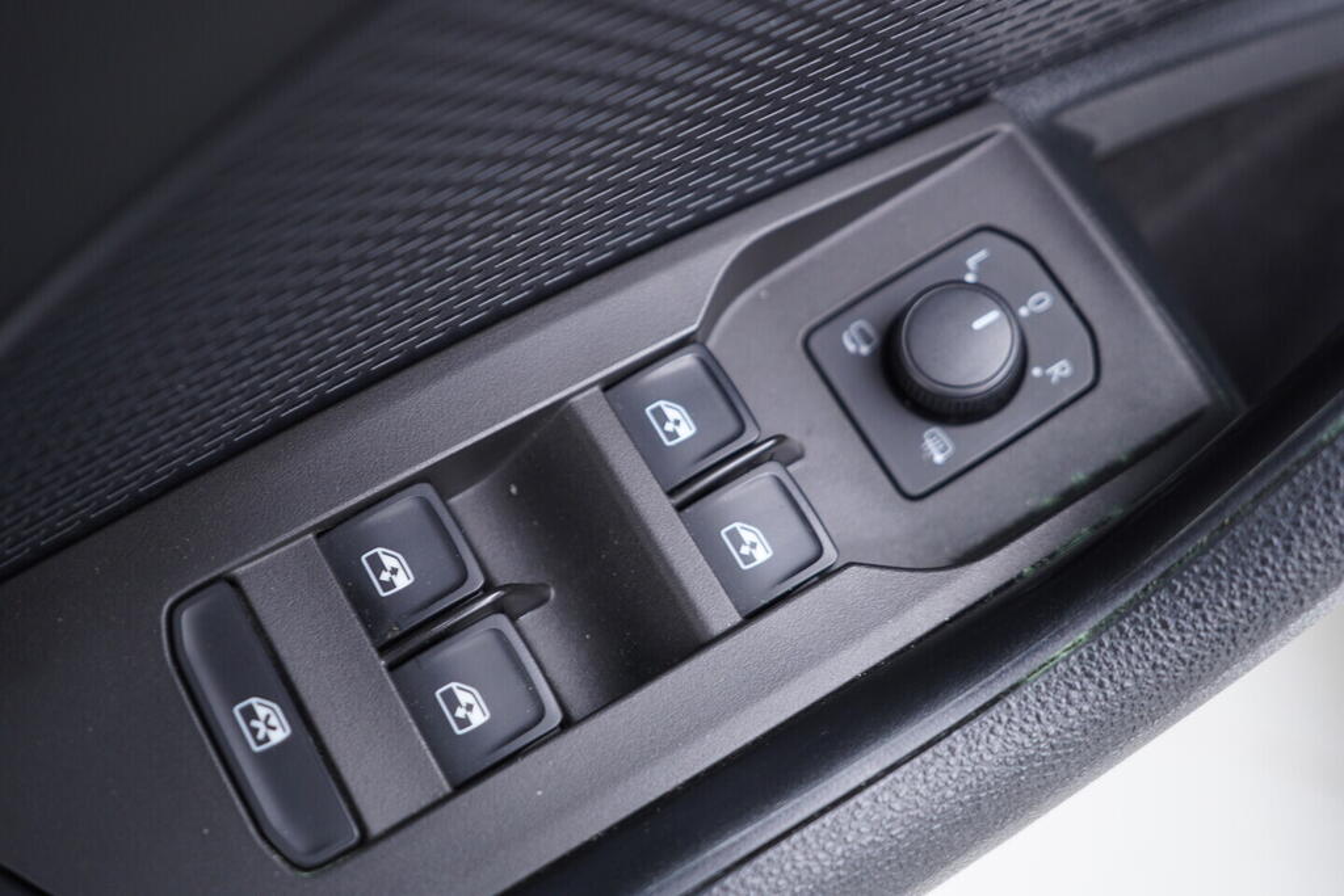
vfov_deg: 36.9
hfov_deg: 53.1
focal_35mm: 36
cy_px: 448
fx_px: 1344
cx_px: 672
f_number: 2.8
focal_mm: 24
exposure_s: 1/40
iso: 320
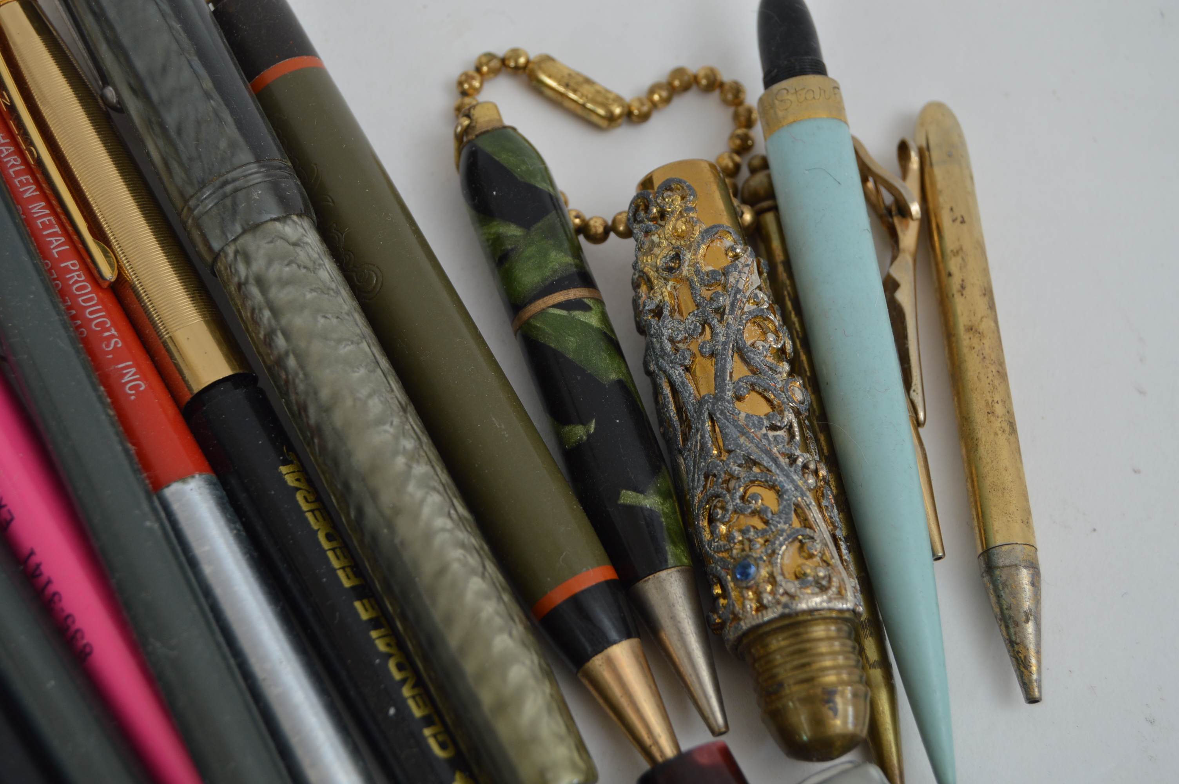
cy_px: 392
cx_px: 590
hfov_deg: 27.0
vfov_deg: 18.1
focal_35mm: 75
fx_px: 2454
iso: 200
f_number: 5.6
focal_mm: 50
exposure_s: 1/125
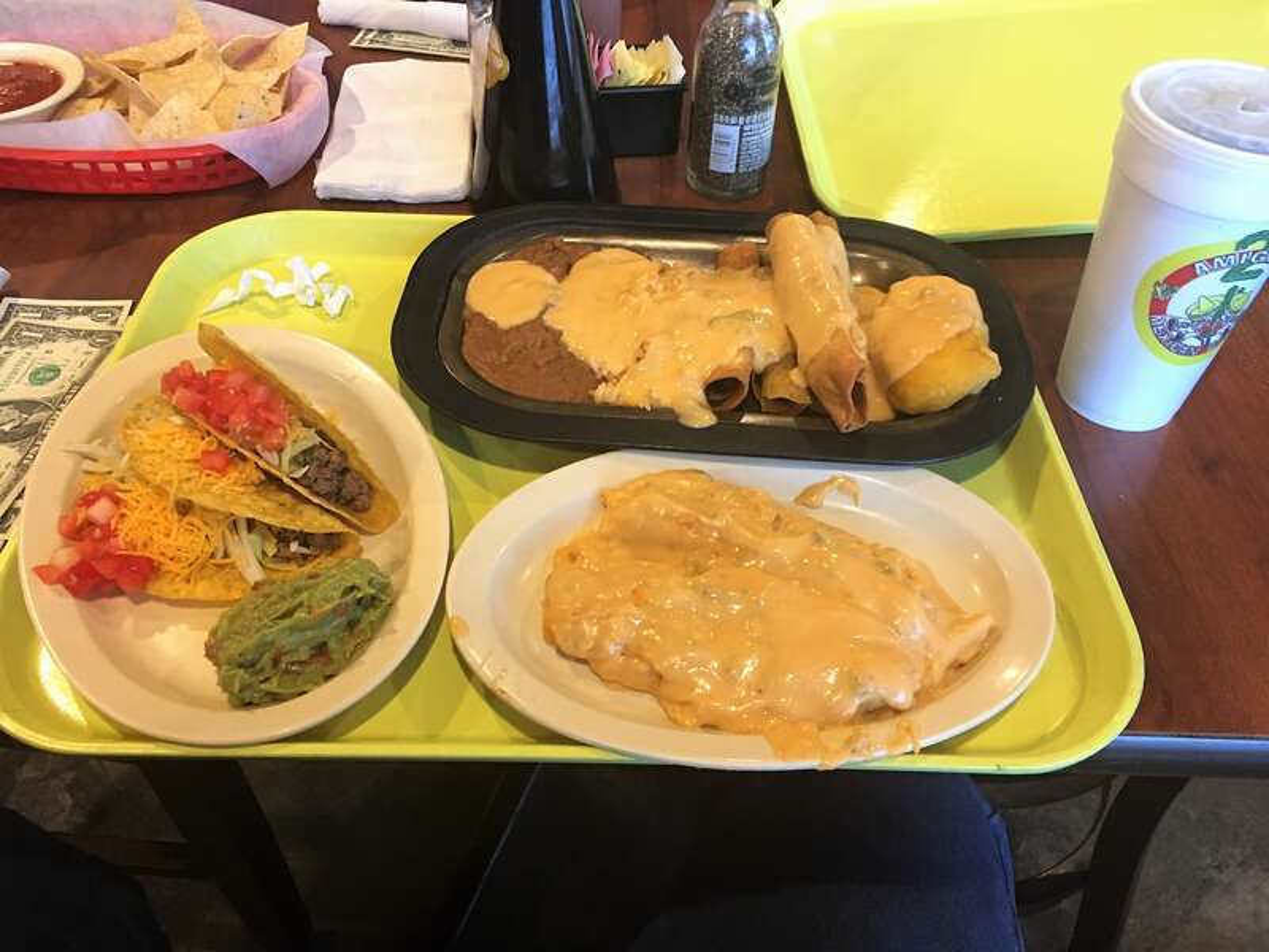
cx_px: 634
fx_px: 1063
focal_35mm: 29
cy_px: 476
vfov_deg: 48.2
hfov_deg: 61.7
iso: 100
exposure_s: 1/15
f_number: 2.2
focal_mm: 4.15
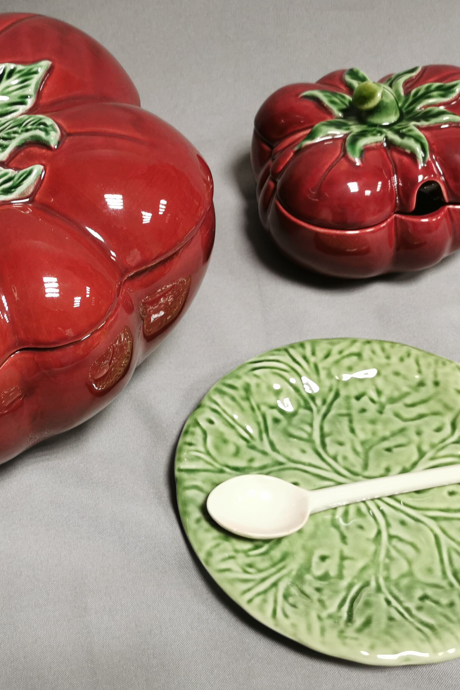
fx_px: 843
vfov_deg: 44.5
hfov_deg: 29.5
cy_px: 367
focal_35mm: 44
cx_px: 63
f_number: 1.8
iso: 160
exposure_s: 1/50
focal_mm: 5.58
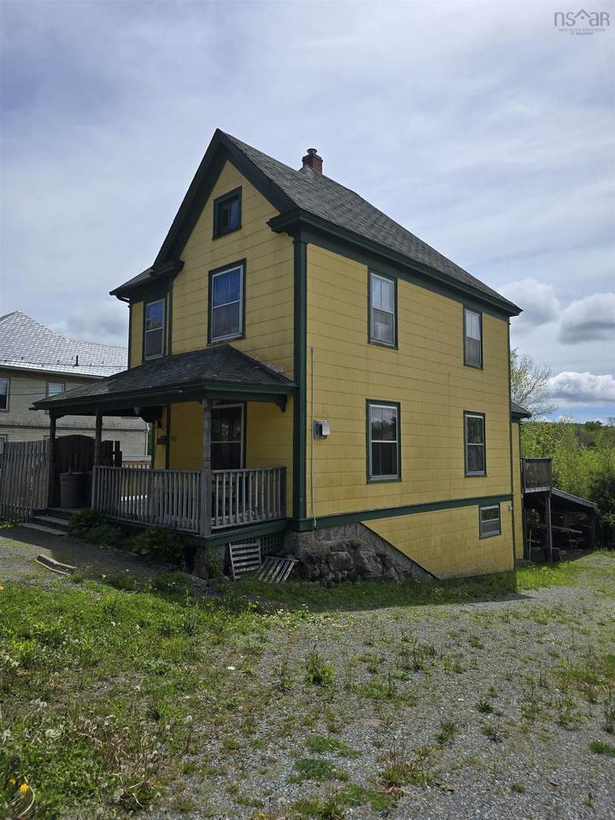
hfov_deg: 58.9
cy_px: 410
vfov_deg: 73.9
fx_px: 545
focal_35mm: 23
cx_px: 308
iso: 12
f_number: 1.7
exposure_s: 1/1350
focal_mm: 6.3
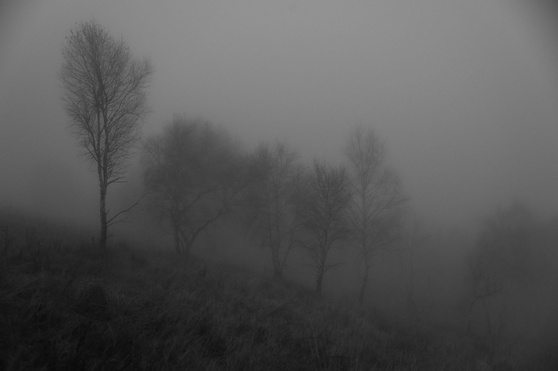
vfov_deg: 26.0
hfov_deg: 38.2
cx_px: 279
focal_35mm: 52
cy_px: 186
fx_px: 805
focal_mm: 52
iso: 2000
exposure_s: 1/3200
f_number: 4
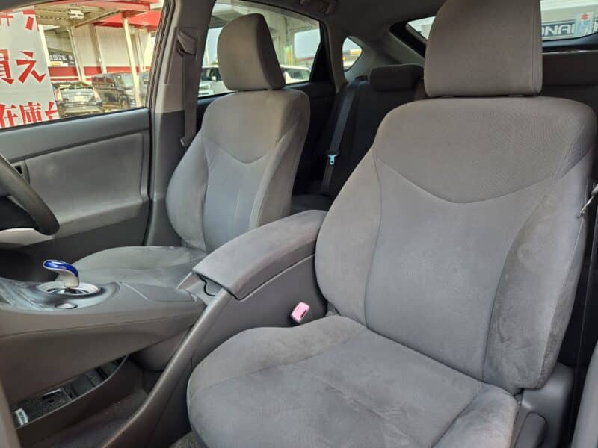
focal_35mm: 23
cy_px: 224
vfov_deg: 58.9
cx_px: 299
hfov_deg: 73.9
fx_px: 397
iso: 80
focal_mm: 5.4
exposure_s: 1/180
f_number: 1.8
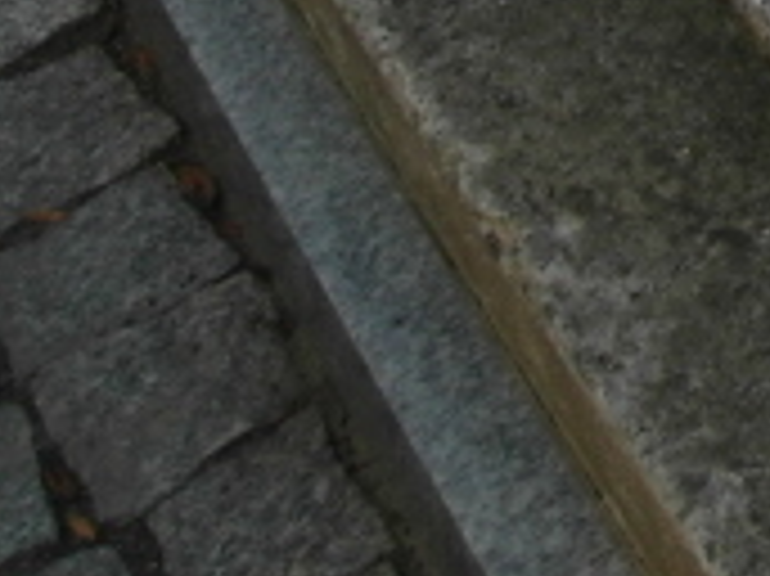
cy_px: -1004
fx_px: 3201
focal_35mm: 144
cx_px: 1653
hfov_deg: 11.9
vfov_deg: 8.9
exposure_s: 1/350
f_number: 4.4
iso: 80
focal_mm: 5.2
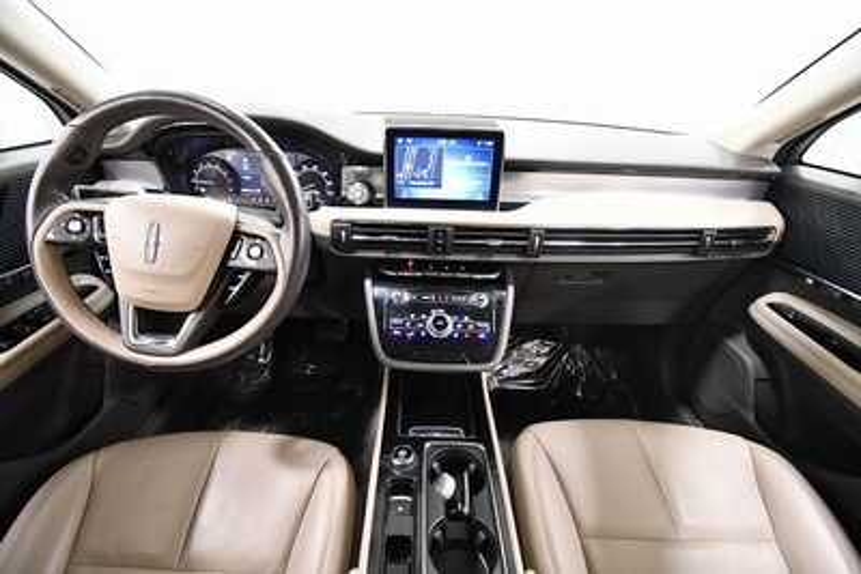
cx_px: 430
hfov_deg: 100.4
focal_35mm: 15
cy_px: 287
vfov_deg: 77.4
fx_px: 359
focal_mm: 10
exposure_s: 1/60
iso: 3200
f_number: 4.5
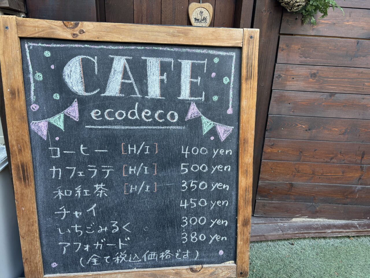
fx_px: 278
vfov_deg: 53.1
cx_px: 185
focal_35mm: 26
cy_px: 139
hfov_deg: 67.3
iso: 100
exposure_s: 1/121
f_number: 1.6
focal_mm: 5.96
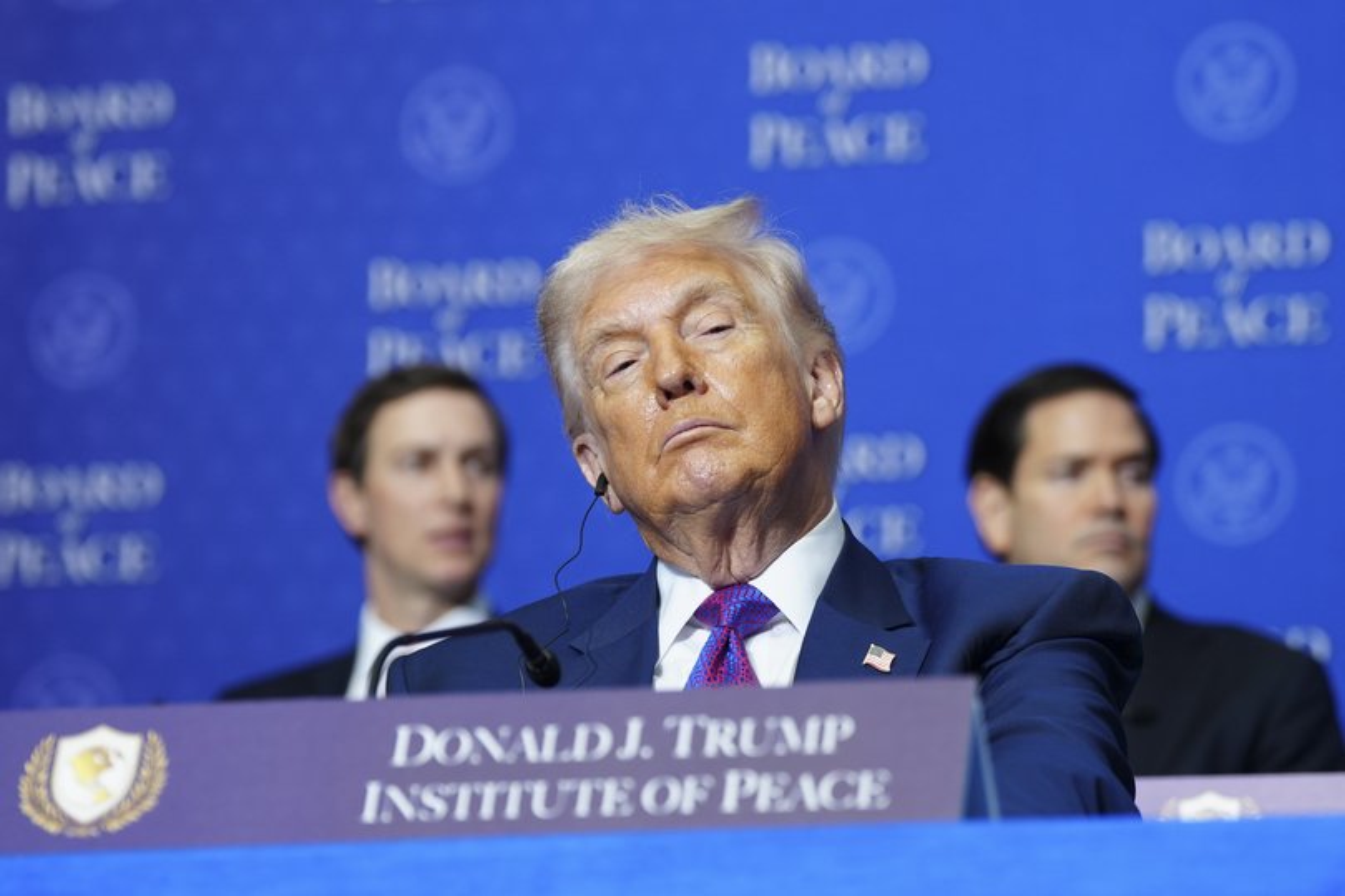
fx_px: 6201
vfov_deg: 8.3
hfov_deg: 12.4
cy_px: 448
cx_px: 672
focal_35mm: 166
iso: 500
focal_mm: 111
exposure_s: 1/200
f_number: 2.8
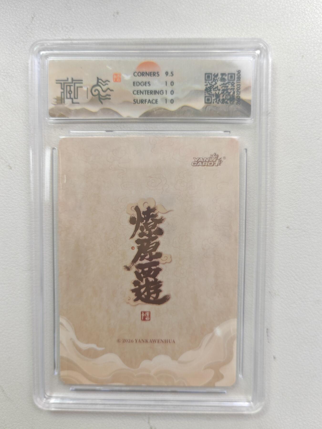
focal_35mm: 27
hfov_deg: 51.4
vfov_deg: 65.3
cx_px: 161
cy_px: 214
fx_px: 335
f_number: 1.95
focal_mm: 5.52
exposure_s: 1/100
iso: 100
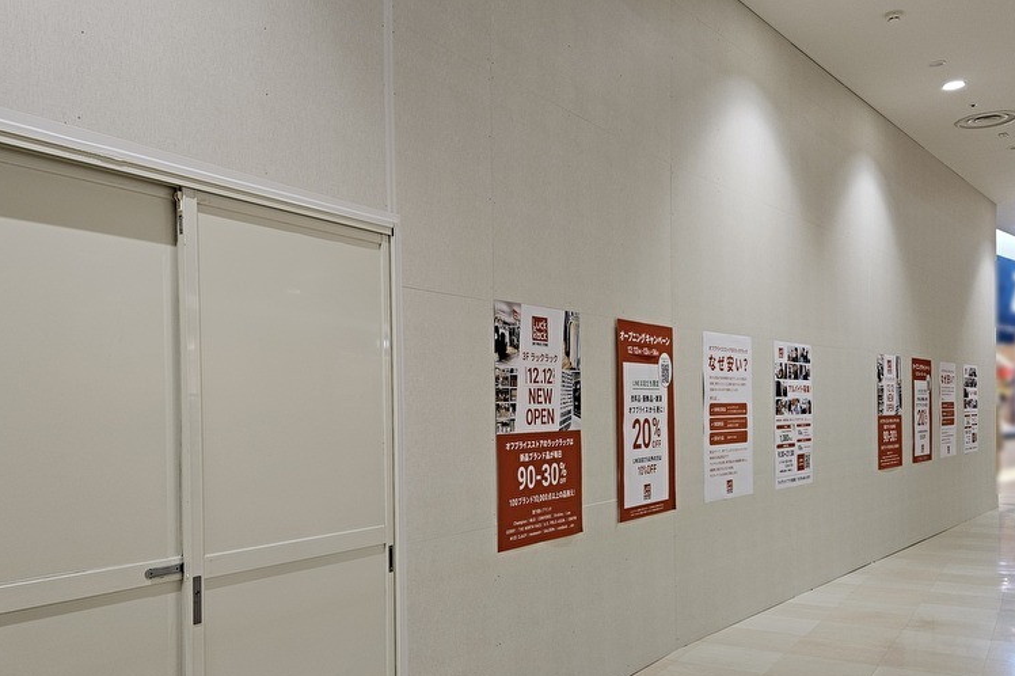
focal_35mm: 32
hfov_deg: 58.6
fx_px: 902
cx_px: 457
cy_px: 421
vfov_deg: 40.8
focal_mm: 5.4
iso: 80
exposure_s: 1/100
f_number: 1.8
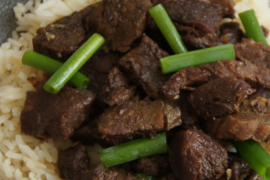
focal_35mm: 148
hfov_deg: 13.8
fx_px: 1109
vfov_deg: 9.2
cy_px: 111
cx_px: 191
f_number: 5
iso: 100
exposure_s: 1/30
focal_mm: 60
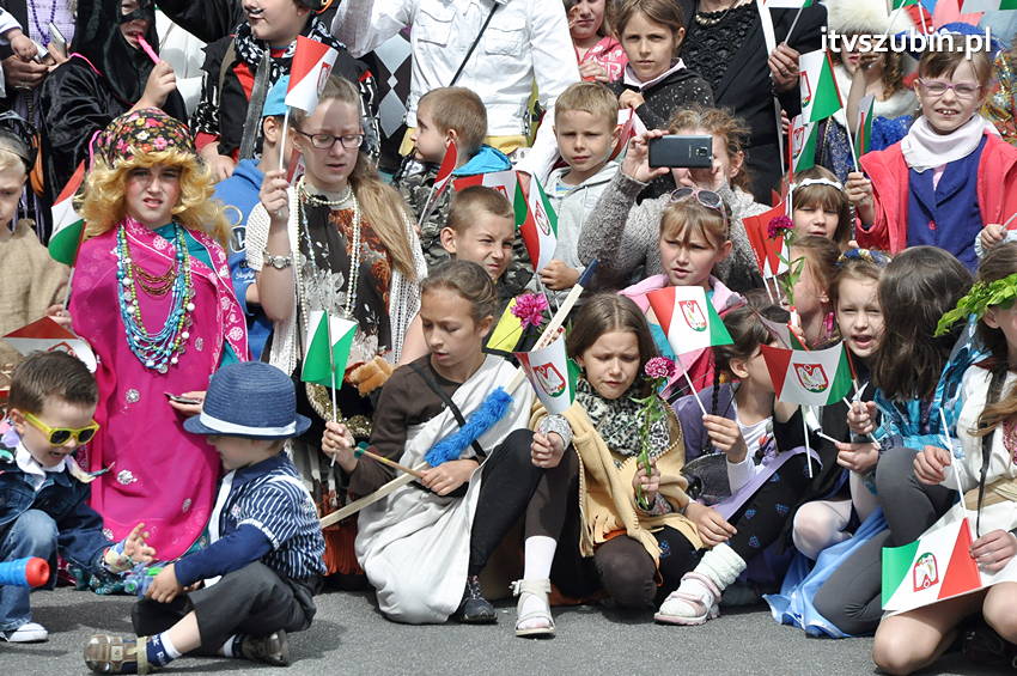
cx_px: 508
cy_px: 338
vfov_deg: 8.7
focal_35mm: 158
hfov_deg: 13.1
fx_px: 4445
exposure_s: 1/2000
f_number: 9
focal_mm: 105
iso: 1250
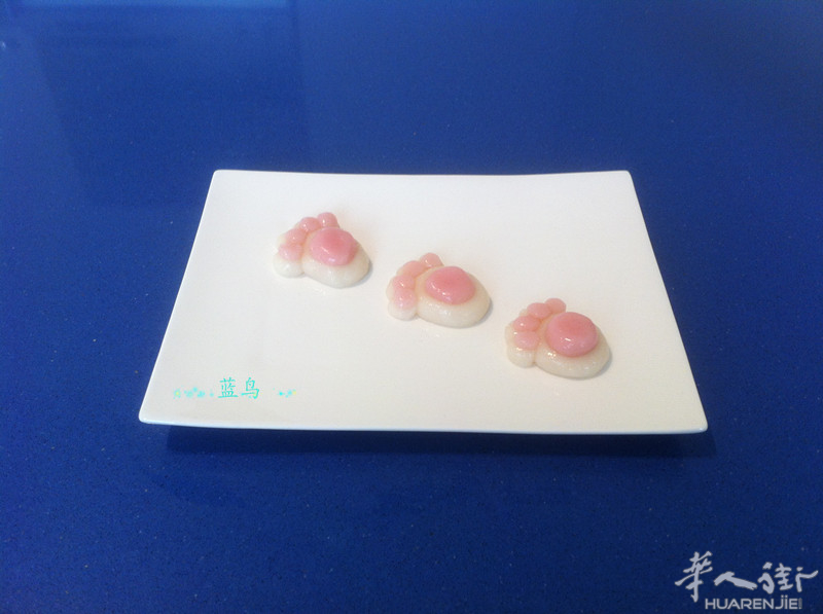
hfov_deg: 52.7
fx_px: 831
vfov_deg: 40.6
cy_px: 307
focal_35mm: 35
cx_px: 412
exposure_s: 1/20
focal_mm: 3.85
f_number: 2.8
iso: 80
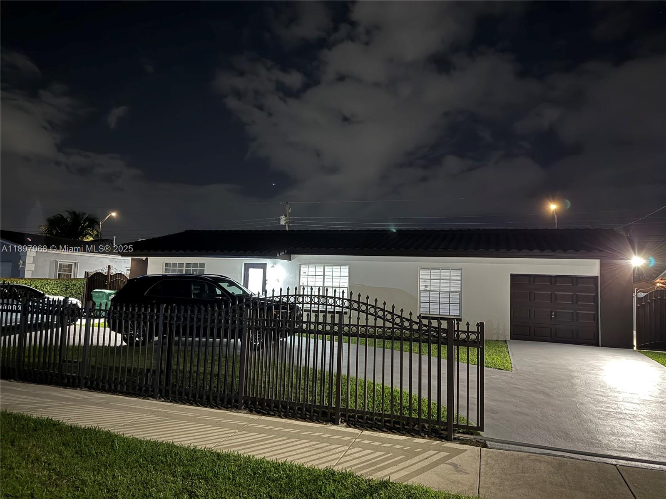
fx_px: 462
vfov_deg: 56.8
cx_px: 333
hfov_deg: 71.6
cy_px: 250
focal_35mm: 24
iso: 1000
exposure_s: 1/9
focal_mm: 6.76
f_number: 1.78
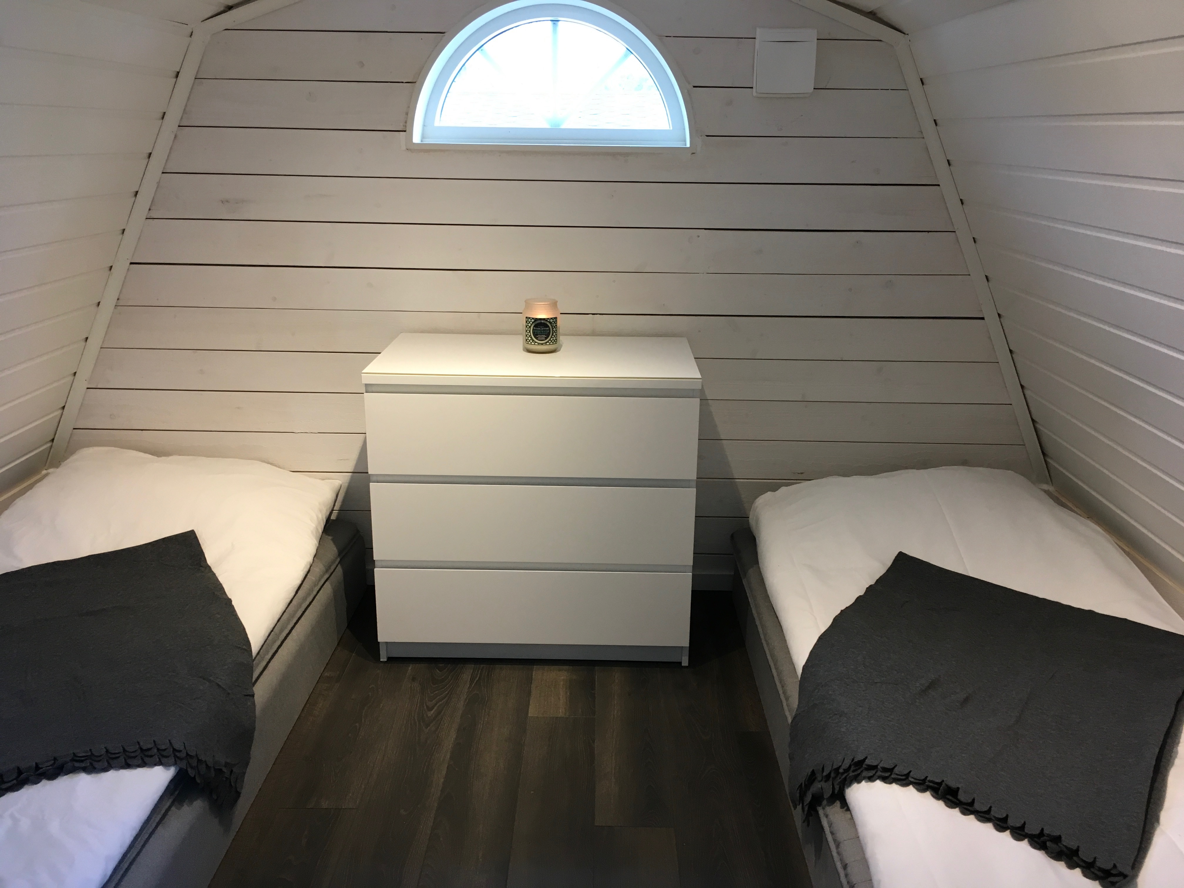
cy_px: 444
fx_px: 992
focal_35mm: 29
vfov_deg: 48.2
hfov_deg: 61.7
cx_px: 592
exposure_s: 1/33
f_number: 2.2
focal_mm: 4.15
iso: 100
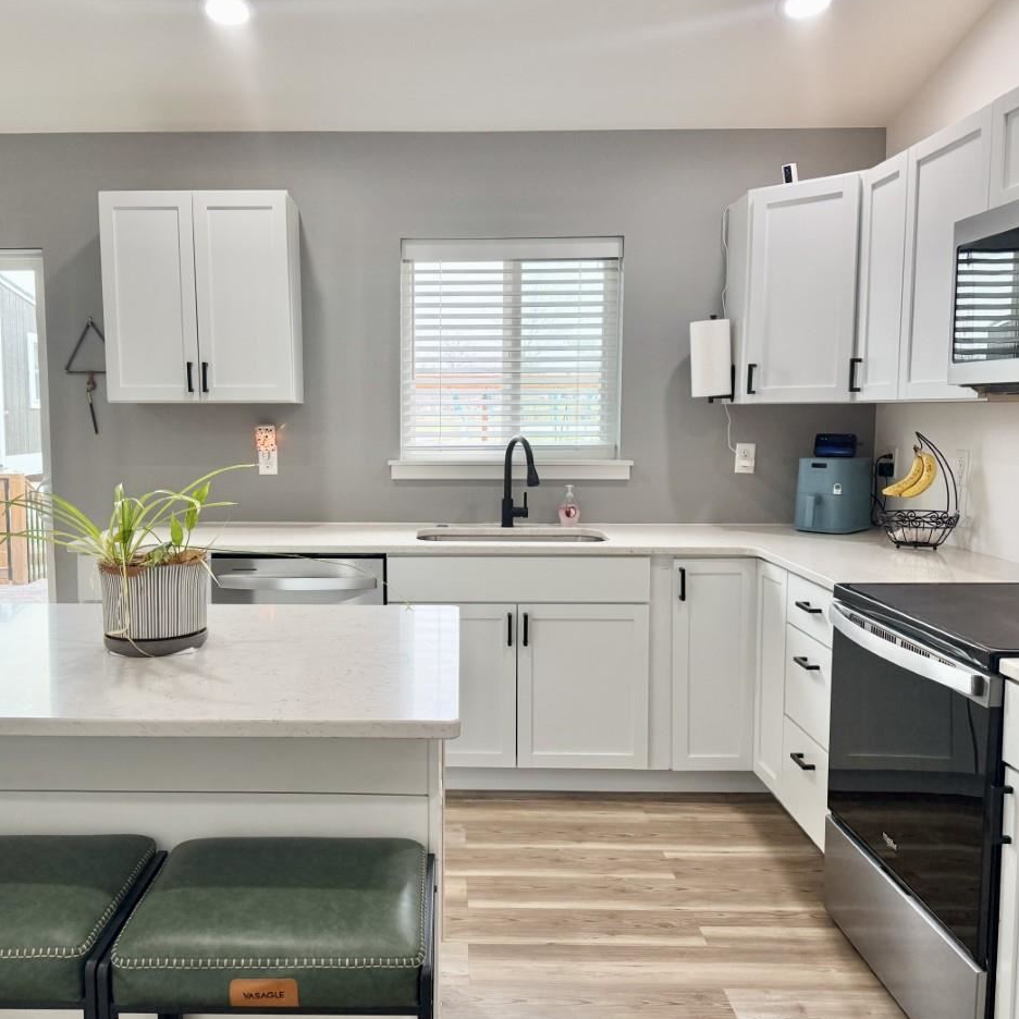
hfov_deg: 55.4
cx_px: 433
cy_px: 510
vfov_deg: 55.6
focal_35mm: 29
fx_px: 966
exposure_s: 1/237
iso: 160
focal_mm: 6.76
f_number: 1.78
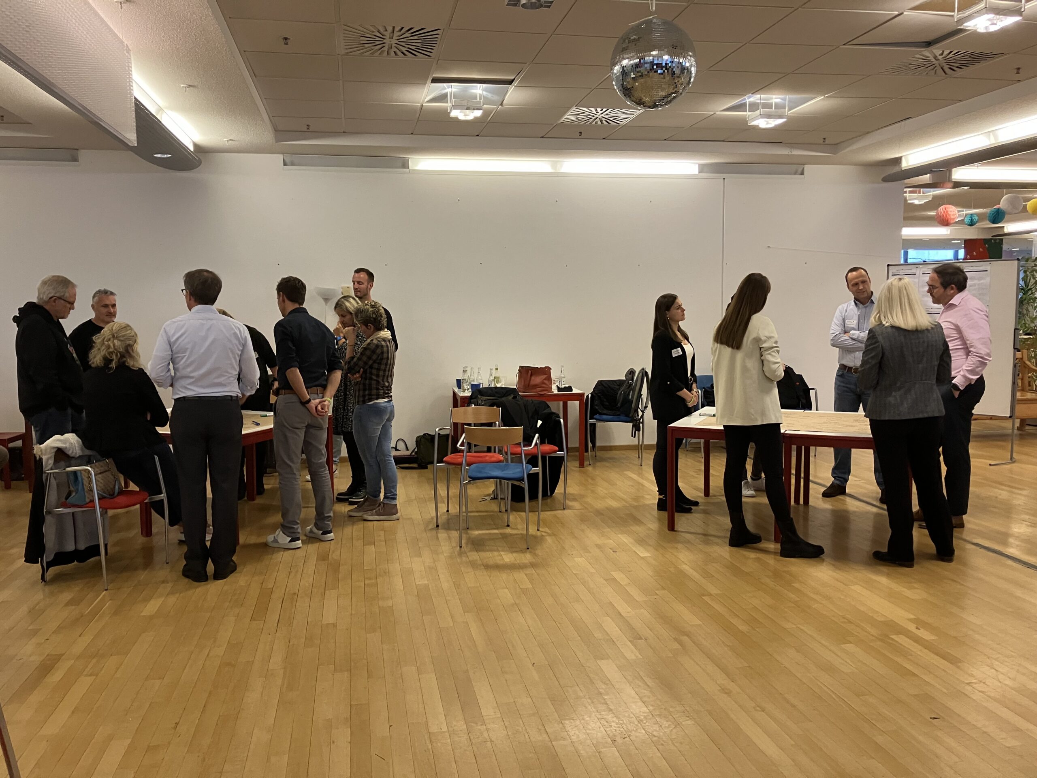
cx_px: 518
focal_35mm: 28
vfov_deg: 49.7
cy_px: 389
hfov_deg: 63.4
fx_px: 839
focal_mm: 3.99
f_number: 1.8
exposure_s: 1/50
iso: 160
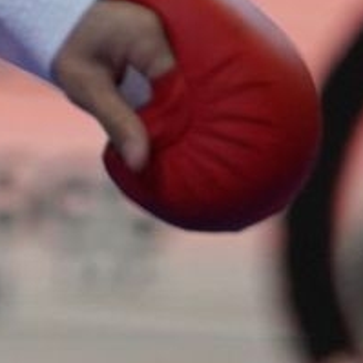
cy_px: -467
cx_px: -480
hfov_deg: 1.4
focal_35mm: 1270
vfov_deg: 1.4
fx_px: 15067
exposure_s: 1/1000
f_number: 2.8
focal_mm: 165
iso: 2500
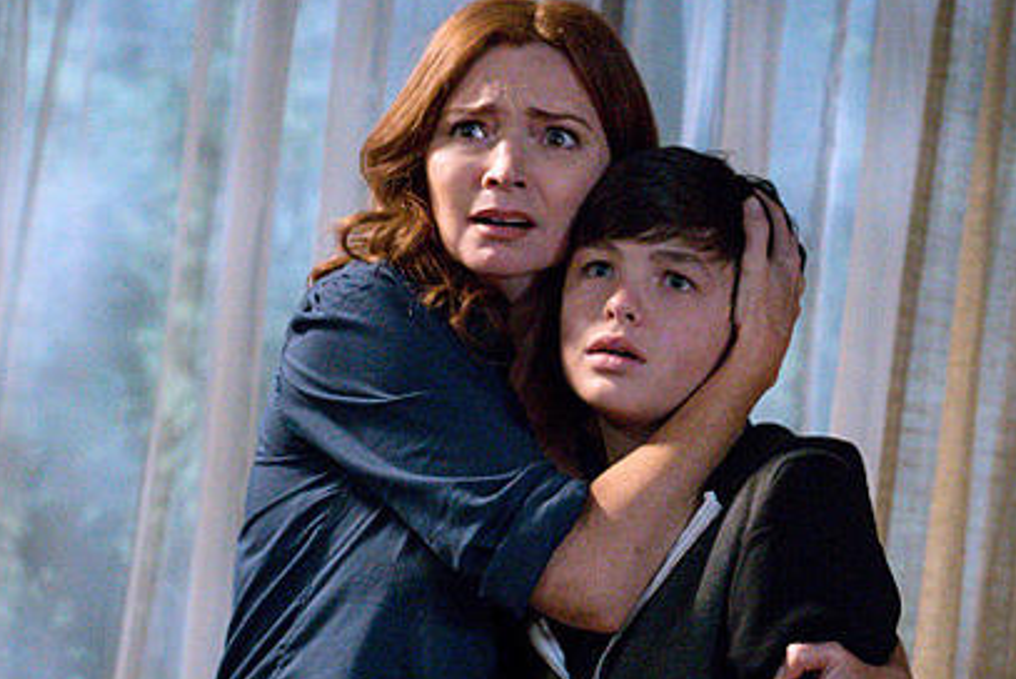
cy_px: 477
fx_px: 3784
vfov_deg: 10.2
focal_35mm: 134
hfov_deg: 15.3
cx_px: 502
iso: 12800
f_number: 4.5
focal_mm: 70
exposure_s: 1/160
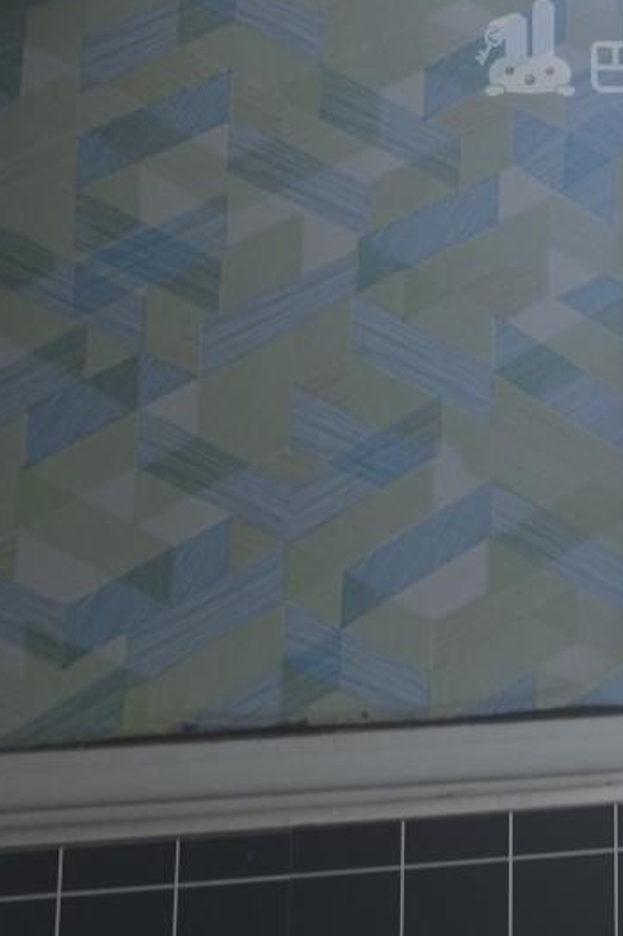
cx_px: 618
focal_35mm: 57
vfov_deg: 32.8
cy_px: 49
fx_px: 1481
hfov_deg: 22.8
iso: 50
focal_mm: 6.98
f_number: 2
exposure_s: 1/100
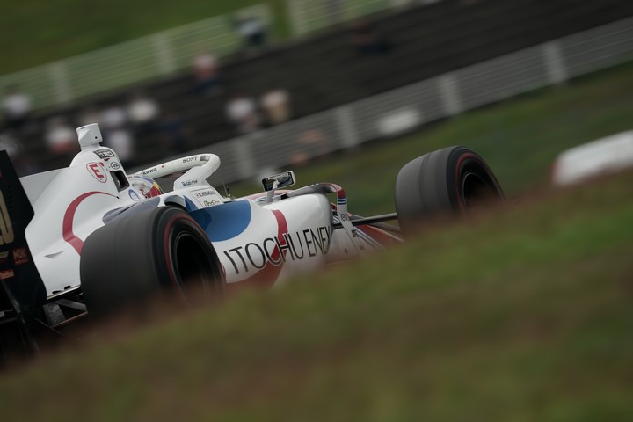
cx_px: 316
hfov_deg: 4.2
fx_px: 8668
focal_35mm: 493
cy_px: 211
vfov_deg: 2.8
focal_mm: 493
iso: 200
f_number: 8
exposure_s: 1/250
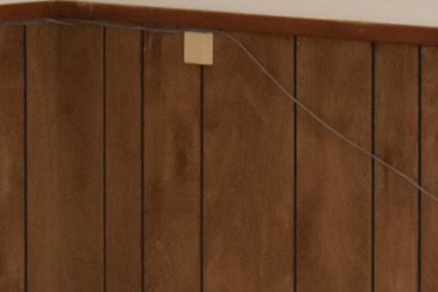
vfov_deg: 6.3
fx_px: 2652
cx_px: 116
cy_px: -48
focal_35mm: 218
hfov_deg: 9.4
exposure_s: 1/60
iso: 1400
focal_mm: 24
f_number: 4
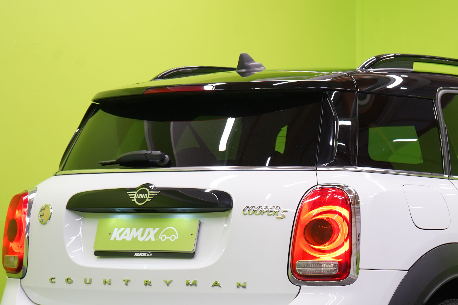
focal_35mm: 118
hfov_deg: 17.2
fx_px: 1501
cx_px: 358
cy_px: 226
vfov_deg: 11.6
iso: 400
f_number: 5.6
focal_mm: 66
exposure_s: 1/25
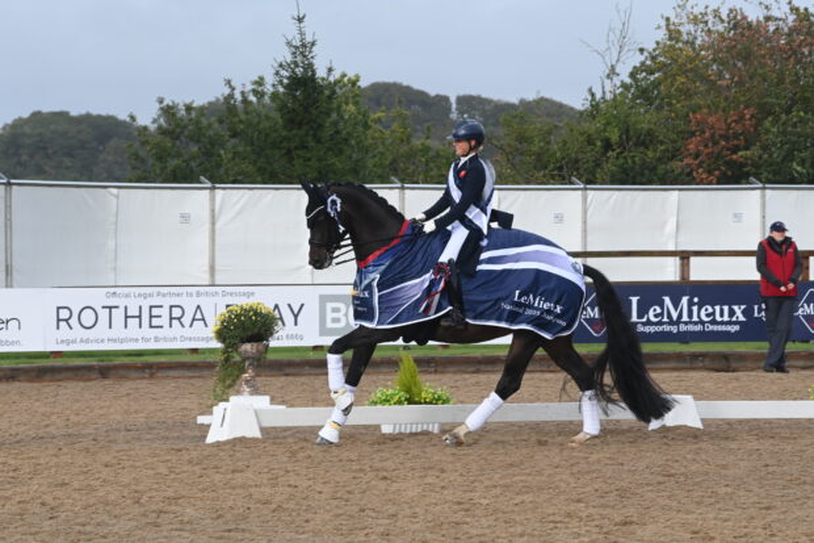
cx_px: 407
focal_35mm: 200
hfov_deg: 10.3
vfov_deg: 6.9
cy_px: 272
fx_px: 4521
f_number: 14
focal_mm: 200
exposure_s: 1/500
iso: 1250
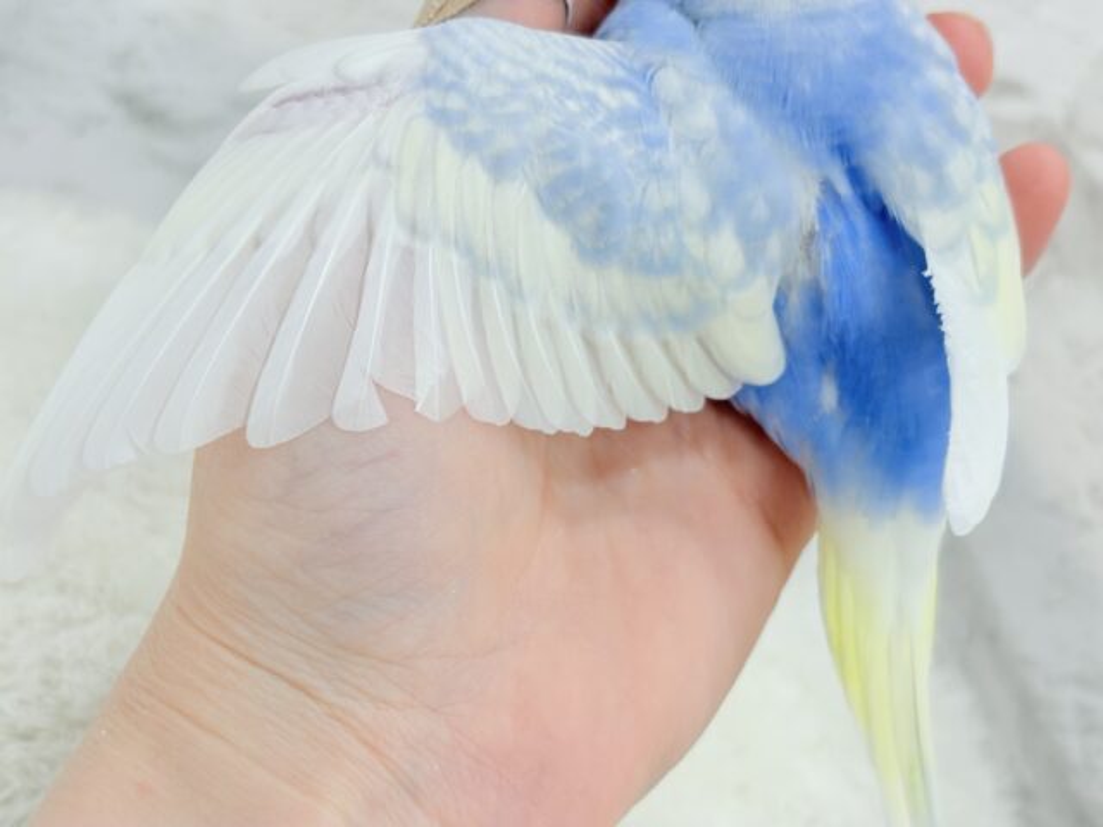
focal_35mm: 52
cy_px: 414
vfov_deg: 28.0
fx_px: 1657
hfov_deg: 36.8
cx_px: 552
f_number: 1.6
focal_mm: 5.96
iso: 80
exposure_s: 1/100
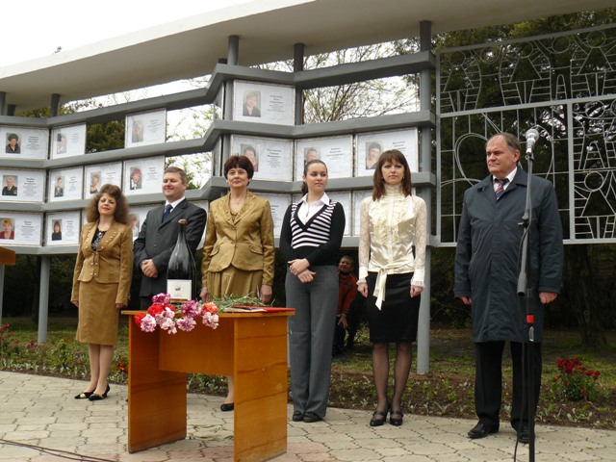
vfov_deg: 39.7
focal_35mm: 36
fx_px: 641
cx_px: 308
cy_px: 231
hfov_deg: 51.4
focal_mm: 6
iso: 100
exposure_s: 1/200
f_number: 4
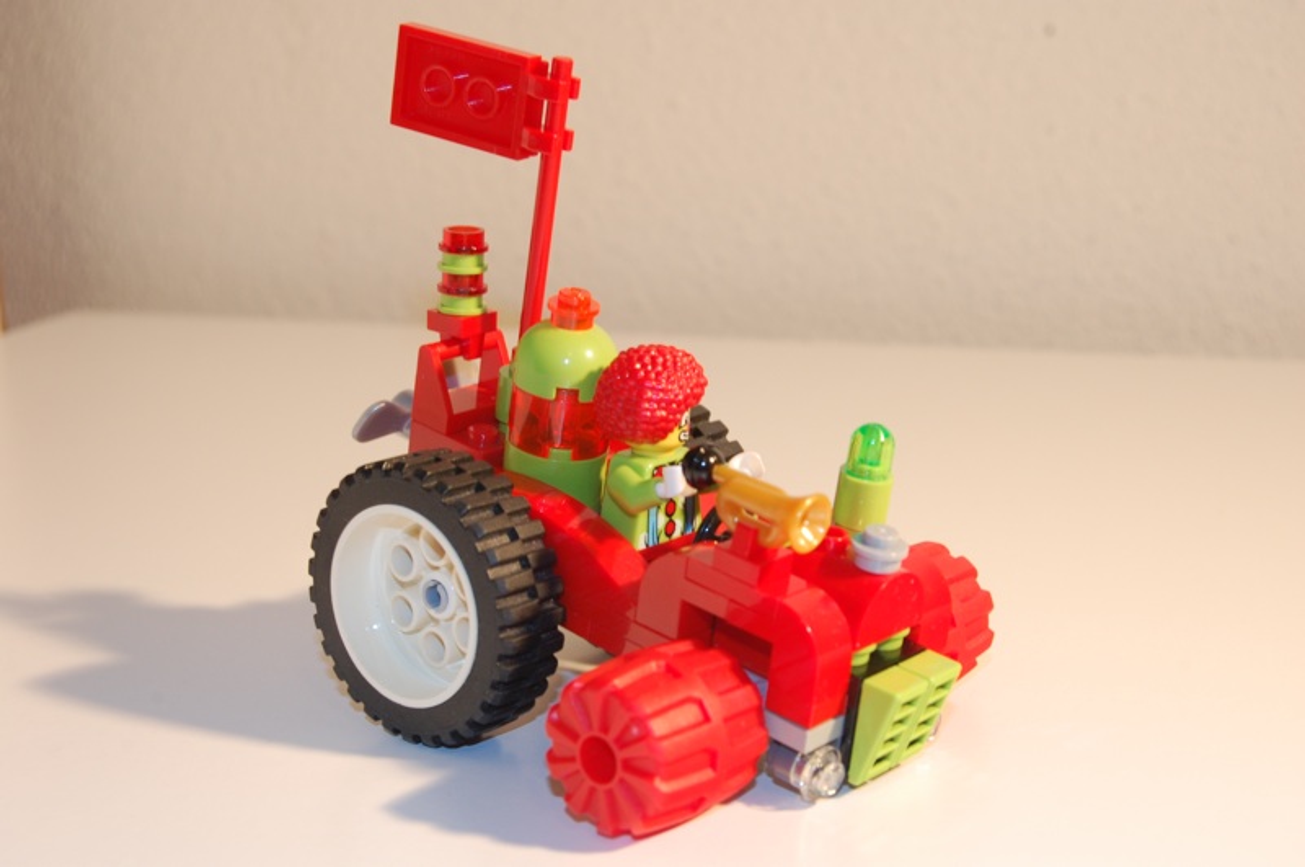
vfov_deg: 21.5
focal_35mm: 63
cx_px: 652
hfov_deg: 31.9
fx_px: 2281
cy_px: 434
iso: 400
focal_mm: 42
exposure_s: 1/1.6
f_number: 9
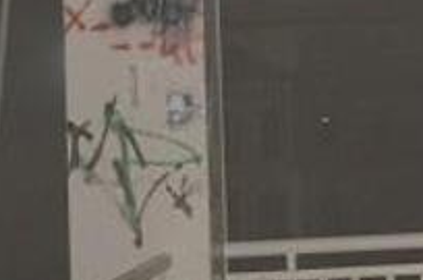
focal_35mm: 295
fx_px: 3458
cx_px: 583
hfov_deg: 6.9
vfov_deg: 4.6
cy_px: -221
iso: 800
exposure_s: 1/30
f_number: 5.6
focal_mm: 52
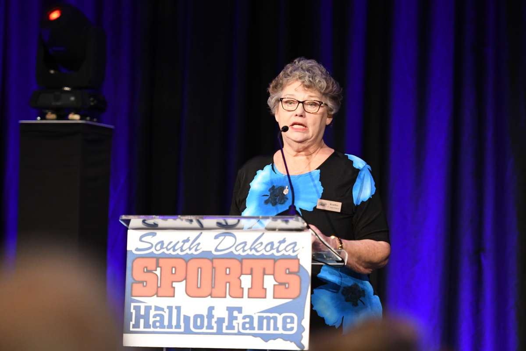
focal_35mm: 240
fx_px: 3506
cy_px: 176
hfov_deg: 8.6
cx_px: 263
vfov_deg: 5.7
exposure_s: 1/125
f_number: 2.8
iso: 3200
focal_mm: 160
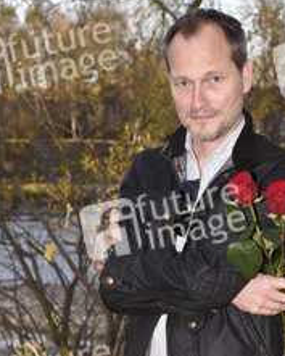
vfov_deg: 16.0
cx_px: 209
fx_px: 1254
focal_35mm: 119
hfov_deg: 12.9
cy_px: 303
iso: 250
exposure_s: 1/100
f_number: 8
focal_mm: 70
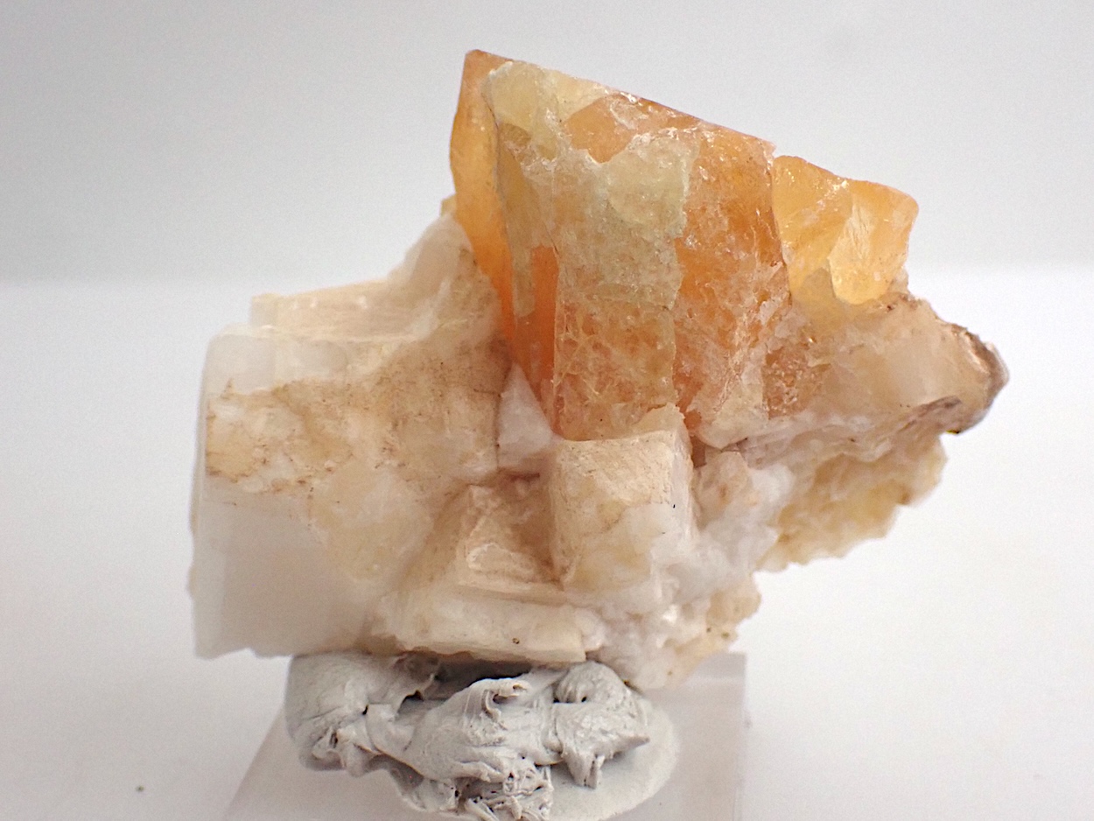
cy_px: 410
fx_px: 1833
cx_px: 547
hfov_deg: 33.2
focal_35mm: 58
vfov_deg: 25.2
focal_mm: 10.35
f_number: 3.5
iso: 800
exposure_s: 1/200
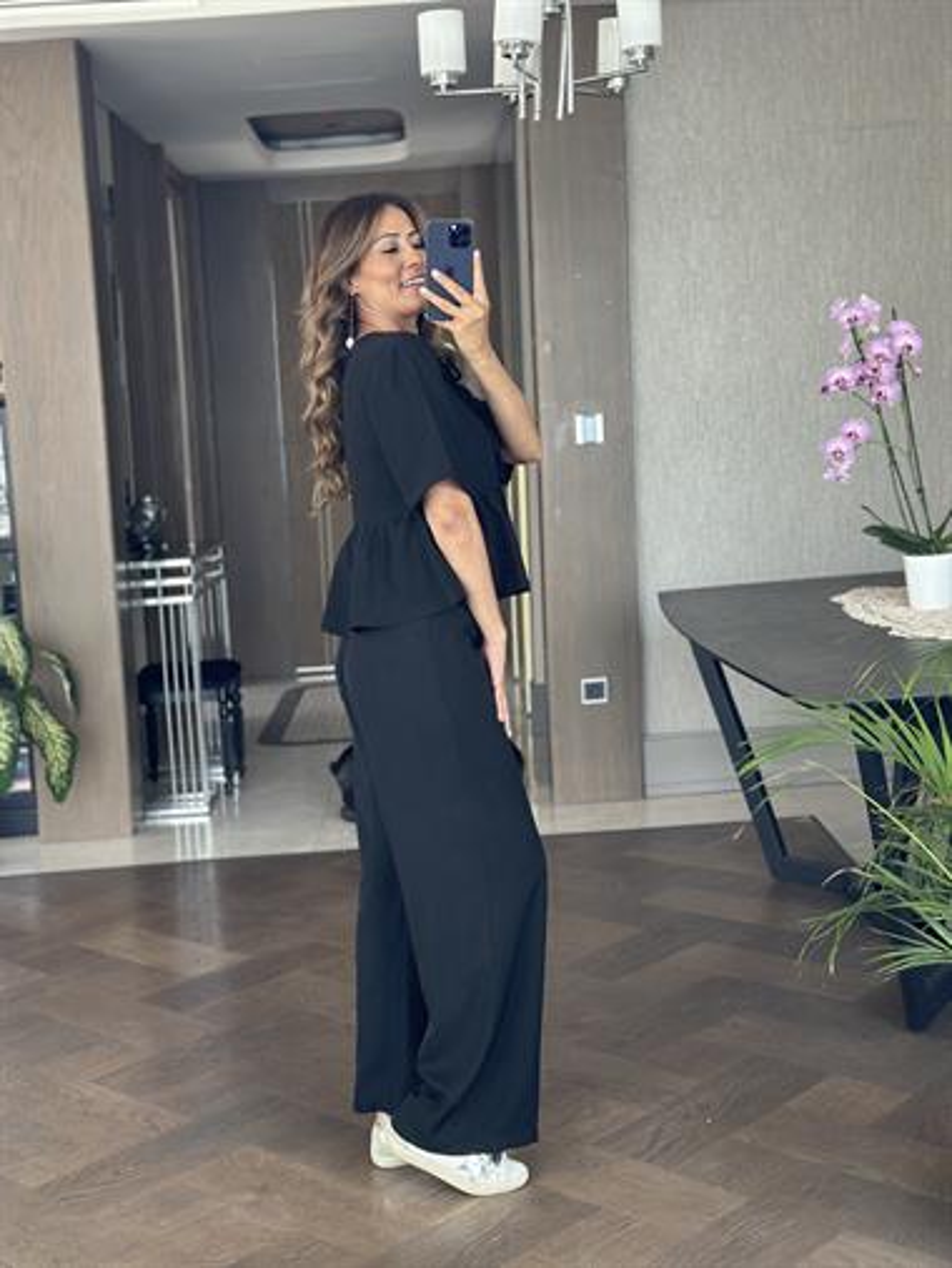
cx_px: 476
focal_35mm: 48
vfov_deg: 39.6
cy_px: 634
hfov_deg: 30.3
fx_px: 1759
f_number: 1.78
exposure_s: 1/92
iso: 125
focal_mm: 6.86
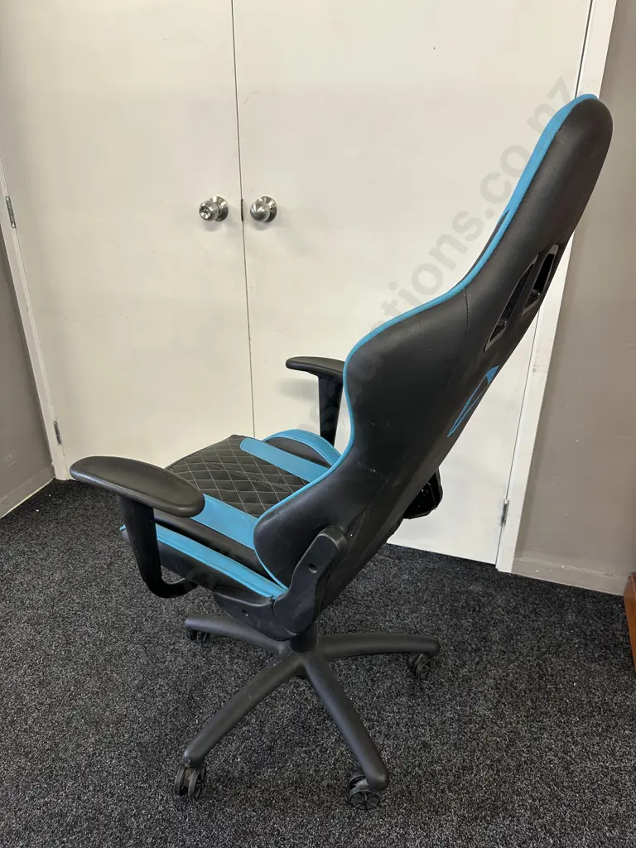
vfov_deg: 71.6
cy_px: 424
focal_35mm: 24
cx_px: 318
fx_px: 588
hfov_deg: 56.8
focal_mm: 6.86
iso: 125
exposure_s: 1/50
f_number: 1.78
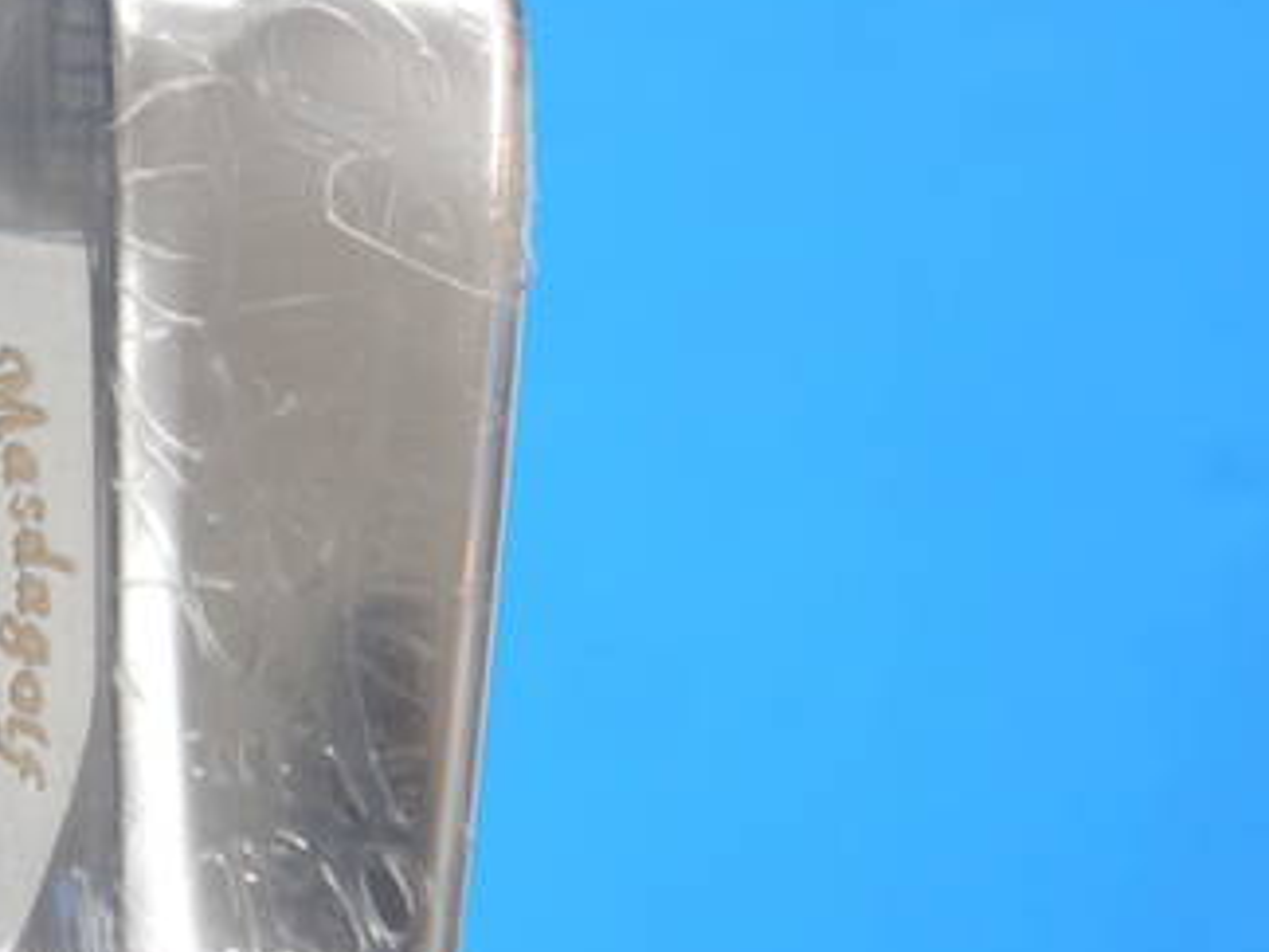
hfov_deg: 11.9
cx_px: 239
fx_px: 6085
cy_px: 603
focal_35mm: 166
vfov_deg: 8.9
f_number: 5.6
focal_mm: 42
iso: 640
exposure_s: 1/80
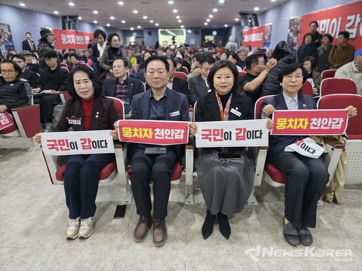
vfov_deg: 58.9
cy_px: 136
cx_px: 181
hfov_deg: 73.9
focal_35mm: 23
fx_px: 241
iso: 1000
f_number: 1.7
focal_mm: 6.3
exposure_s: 1/120
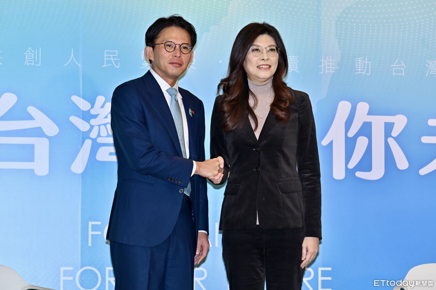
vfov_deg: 10.5
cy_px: 145
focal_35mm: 130
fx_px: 1574
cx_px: 218
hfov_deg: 15.8
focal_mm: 130
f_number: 5.6
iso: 800
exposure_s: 1/200
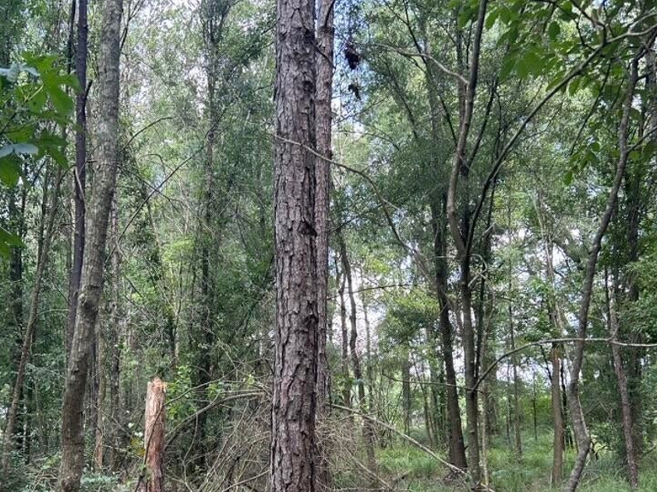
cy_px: 335
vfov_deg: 38.2
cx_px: 335
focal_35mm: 37
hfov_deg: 50.1
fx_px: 702
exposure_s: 1/121
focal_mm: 5.7
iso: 64
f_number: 1.5
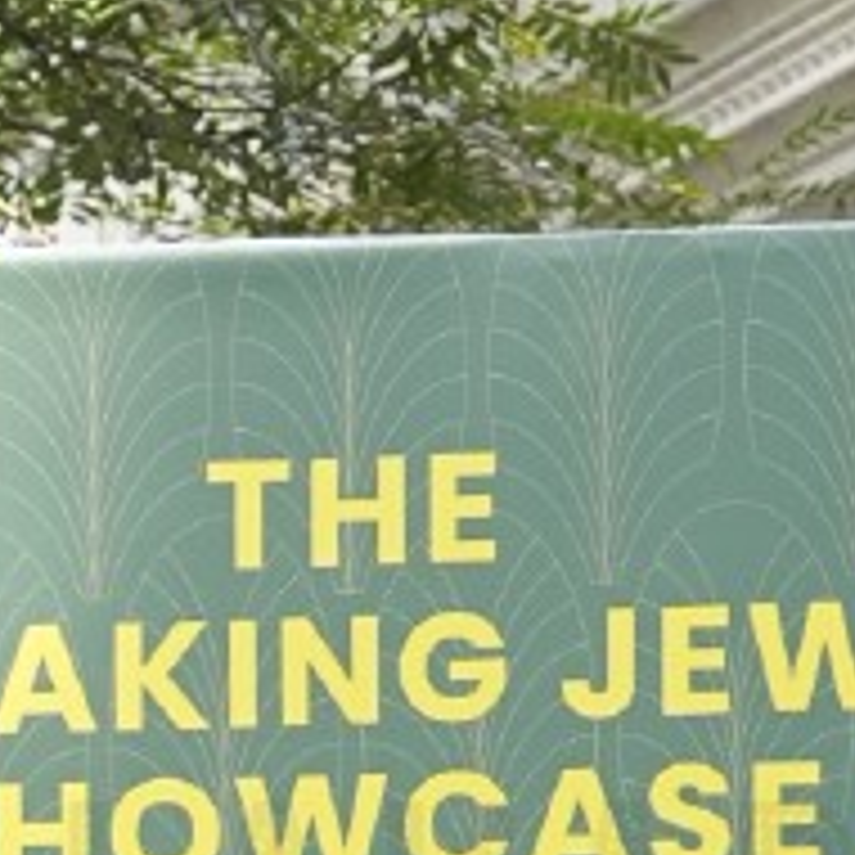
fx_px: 8383
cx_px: -1084
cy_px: 2475
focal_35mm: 300
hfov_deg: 5.7
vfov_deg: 5.5
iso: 250
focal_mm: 32
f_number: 4
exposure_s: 1/125
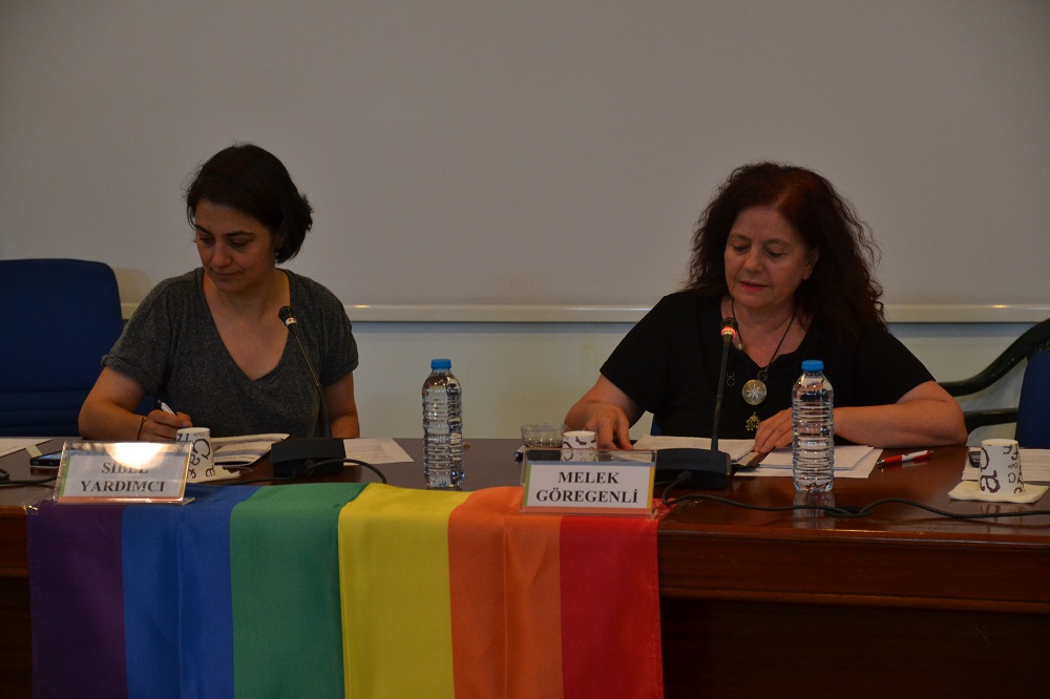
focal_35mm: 93
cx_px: 525
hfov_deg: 21.9
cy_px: 350
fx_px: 2711
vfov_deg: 14.7
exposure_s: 1/60
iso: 1100
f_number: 5
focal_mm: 62
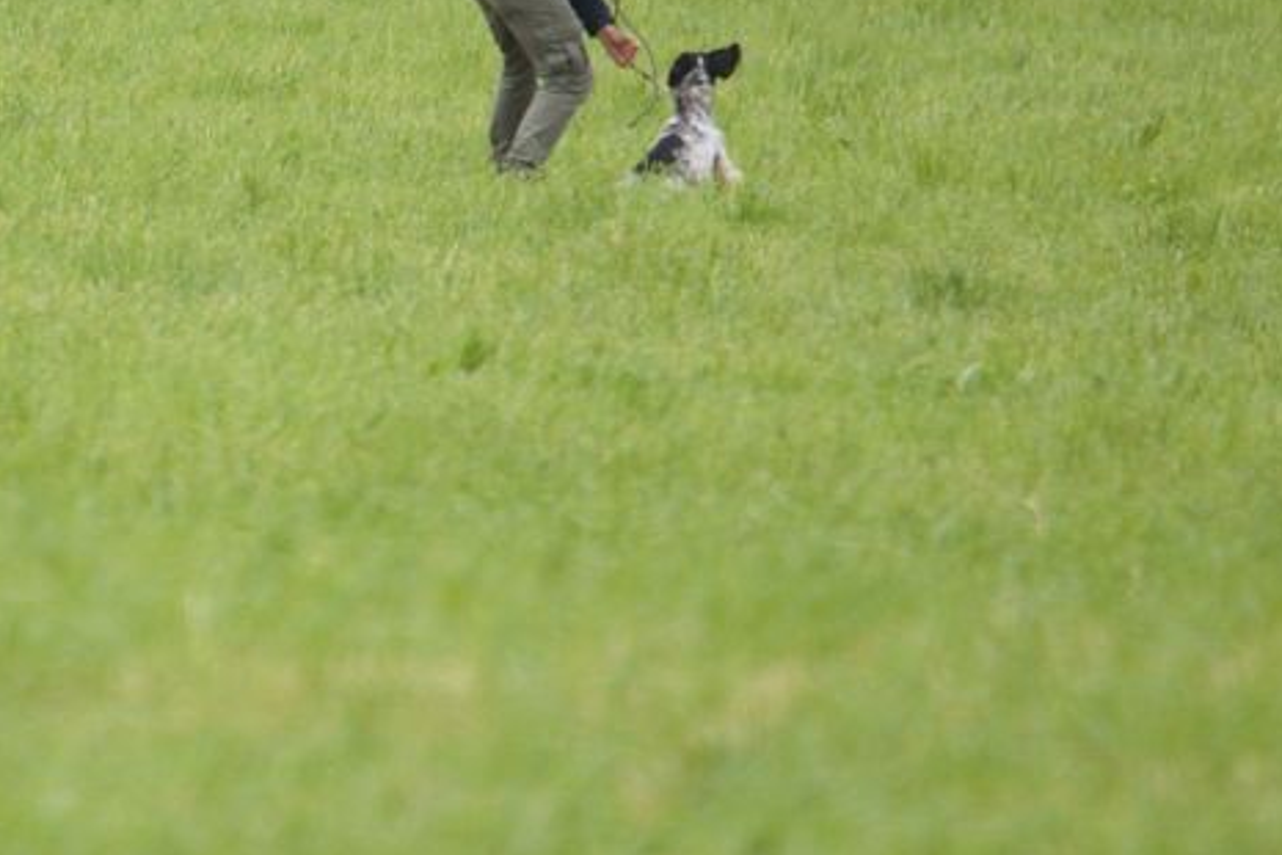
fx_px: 57472
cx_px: 163
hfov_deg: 1.3
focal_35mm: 1614
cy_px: 109
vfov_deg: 0.9
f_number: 6.3
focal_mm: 500
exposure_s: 1/2000
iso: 800
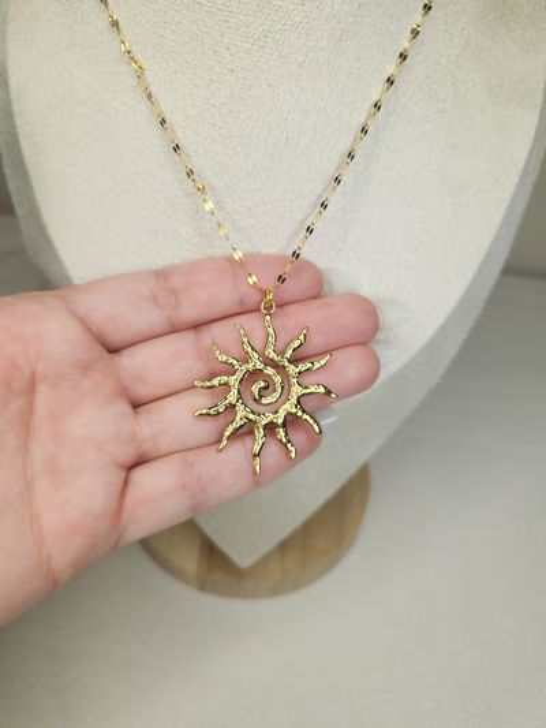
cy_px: 364
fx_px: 484
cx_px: 273
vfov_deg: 73.9
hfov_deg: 58.9
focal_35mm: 23
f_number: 1.8
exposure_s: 1/50
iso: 80
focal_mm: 5.4
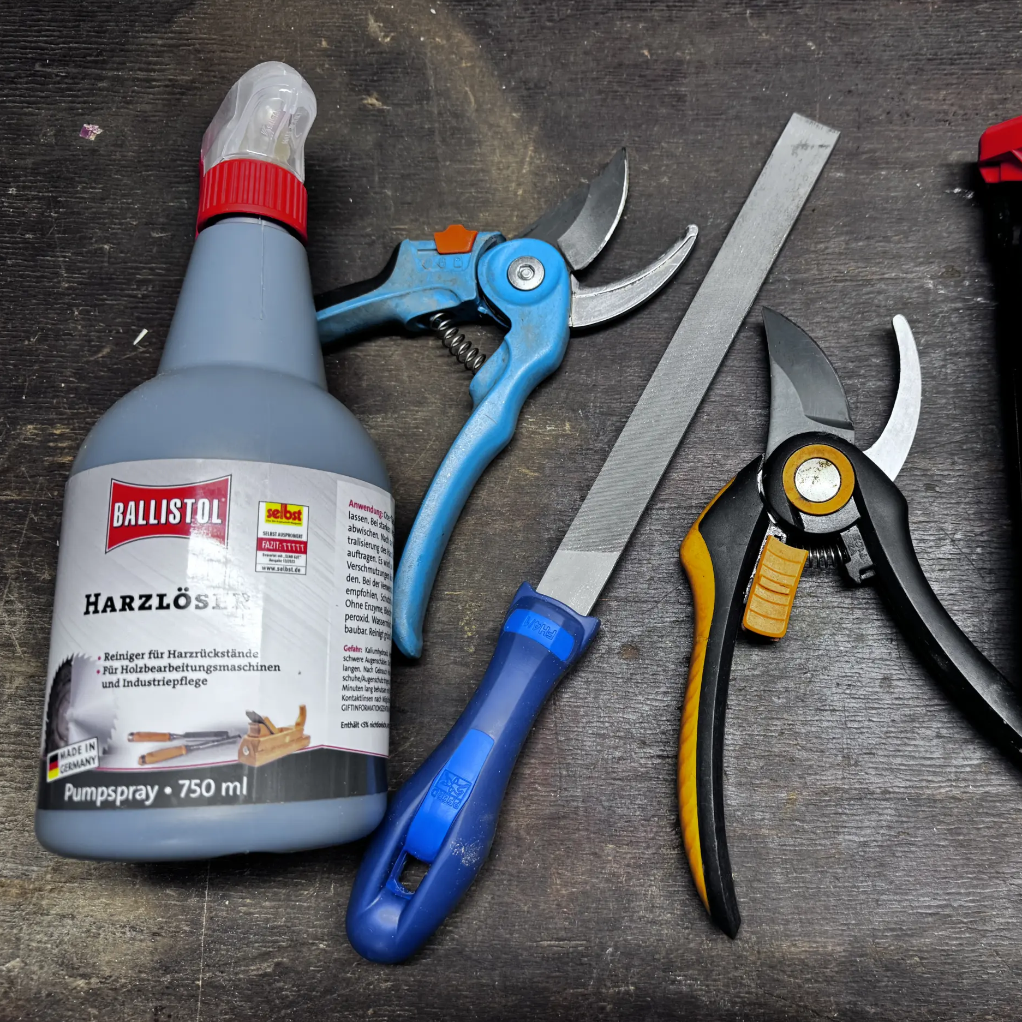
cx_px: 670
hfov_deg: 54.6
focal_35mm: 29
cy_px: 501
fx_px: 969
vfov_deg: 55.6
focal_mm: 6.76
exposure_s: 1/50
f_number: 1.78
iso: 160
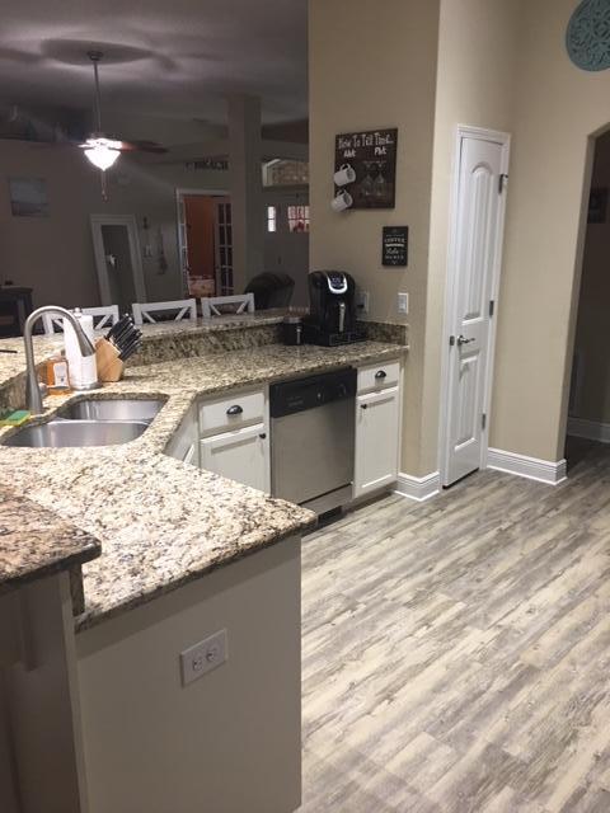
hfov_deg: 48.2
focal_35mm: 29
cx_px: 305
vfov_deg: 61.7
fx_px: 681
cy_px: 406
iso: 50
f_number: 2.2
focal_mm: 4.15
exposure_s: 1/15
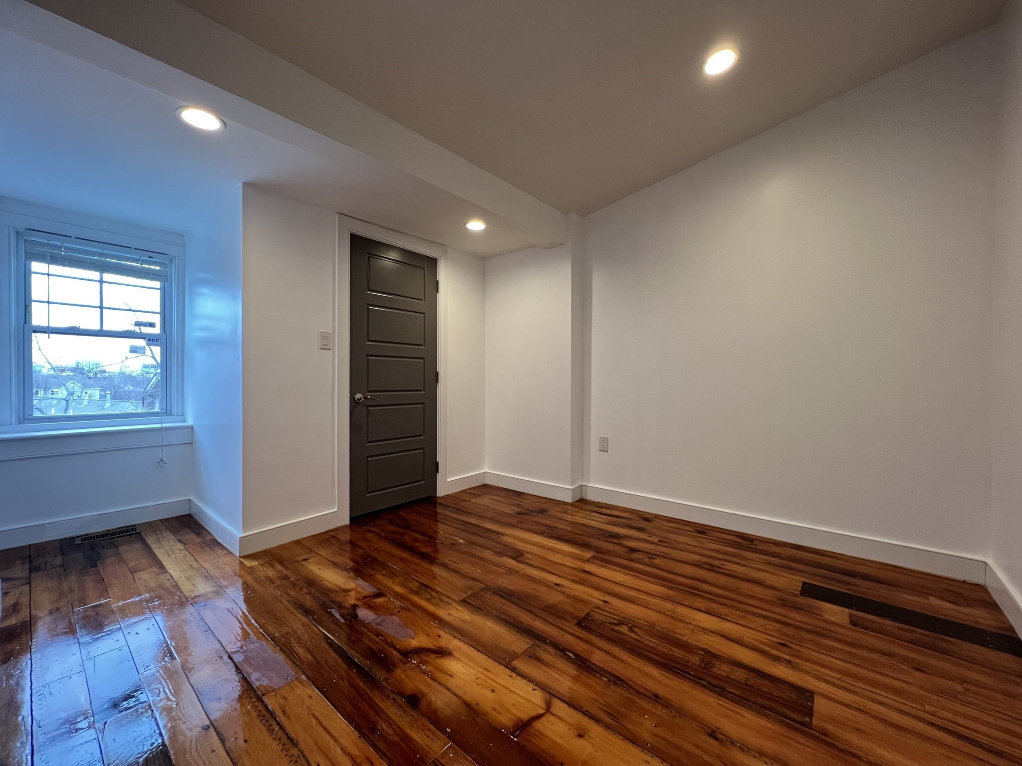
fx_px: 384
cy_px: 383
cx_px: 511
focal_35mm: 13
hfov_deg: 106.2
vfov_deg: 89.9
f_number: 1.8
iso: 200
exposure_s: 1/120
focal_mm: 1.57
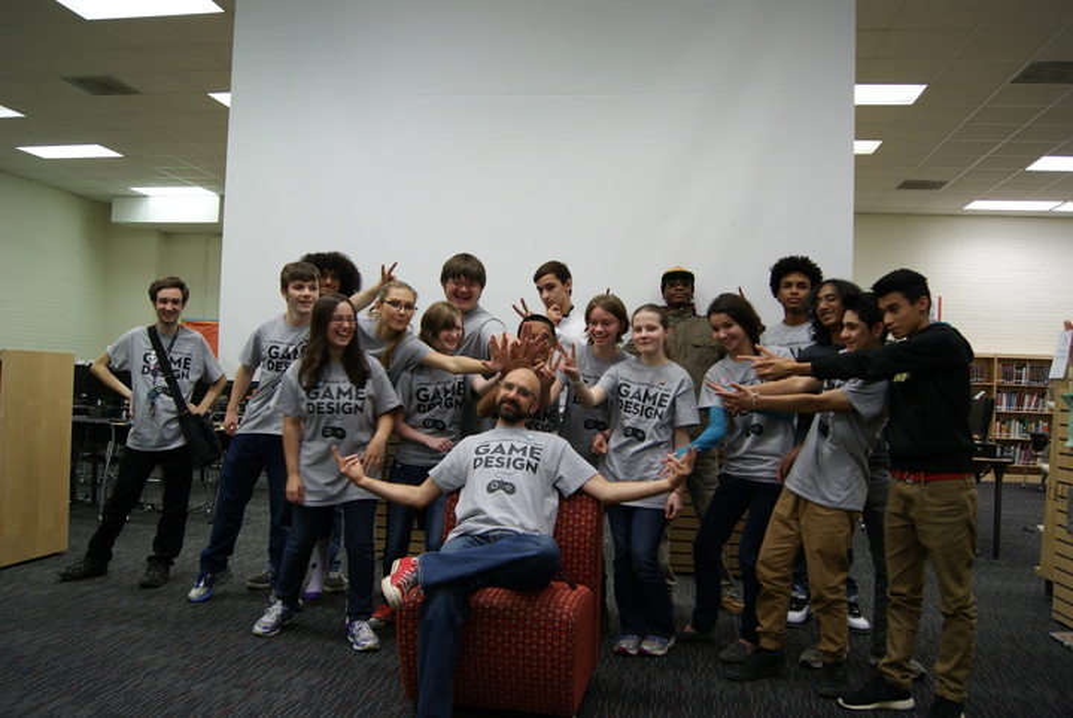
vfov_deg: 43.7
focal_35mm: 30
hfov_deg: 61.9
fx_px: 895
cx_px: 536
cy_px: 359
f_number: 3.5
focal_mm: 20
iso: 250
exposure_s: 1/30
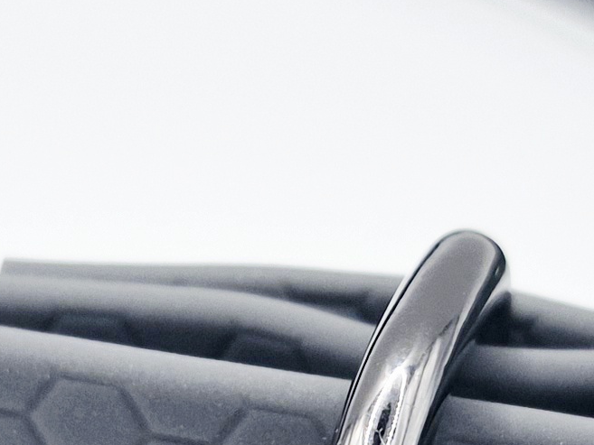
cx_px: 232
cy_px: 353
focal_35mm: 140
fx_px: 2403
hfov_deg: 14.1
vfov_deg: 10.6
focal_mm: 5.4
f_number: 1.8
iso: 32
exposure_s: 1/141
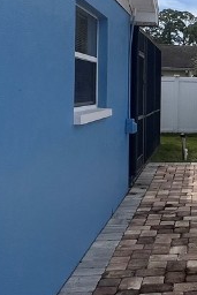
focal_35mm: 54
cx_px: 318
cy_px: 100
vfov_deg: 36.5
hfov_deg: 20.4
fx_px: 443
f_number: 1.8
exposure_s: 1/3215
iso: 32
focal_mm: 1.57
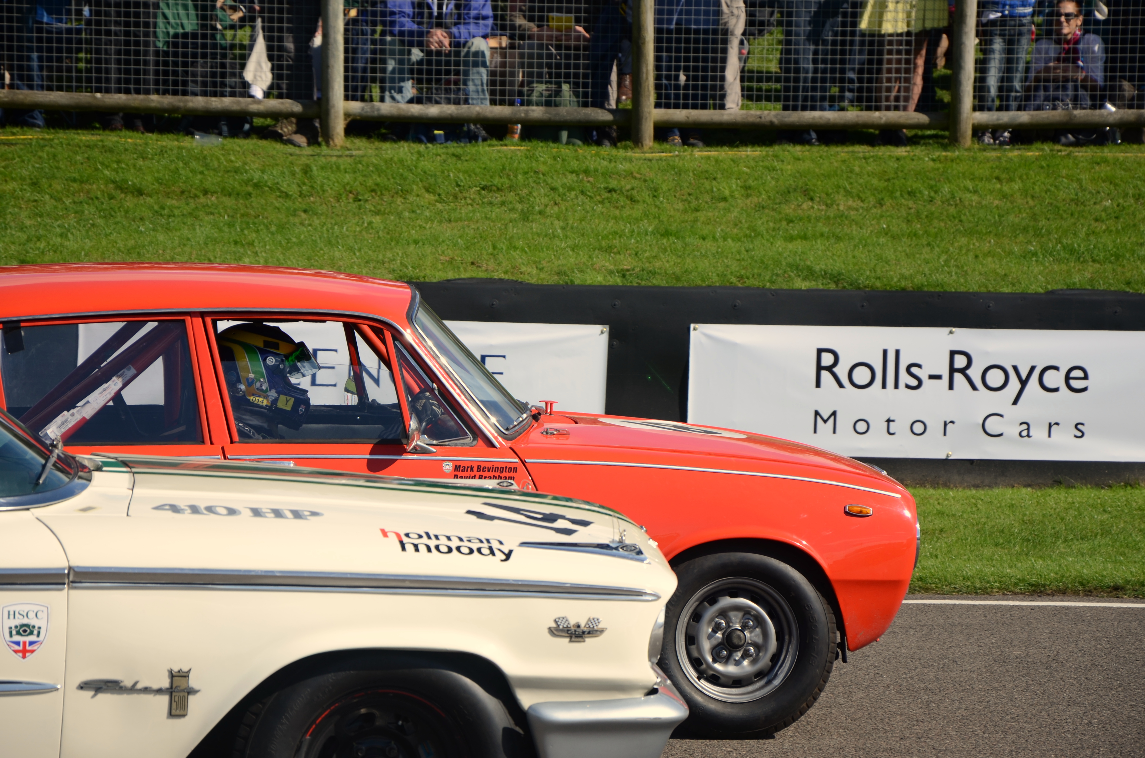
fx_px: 4999
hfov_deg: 13.1
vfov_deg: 8.7
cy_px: 379
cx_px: 572
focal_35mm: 158
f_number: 6.3
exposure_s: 1/640
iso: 100
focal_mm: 105
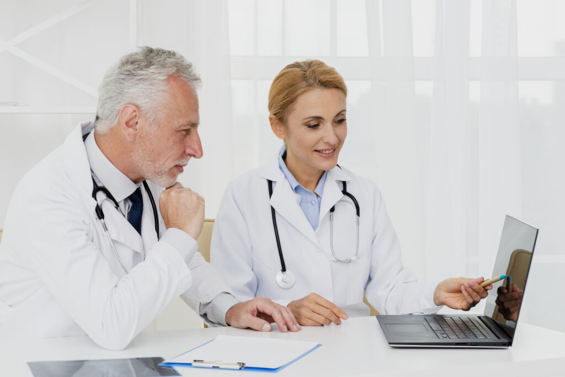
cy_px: 188
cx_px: 282
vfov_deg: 16.1
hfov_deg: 23.9
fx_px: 1334
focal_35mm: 85
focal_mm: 85
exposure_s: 1/160
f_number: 9
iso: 160
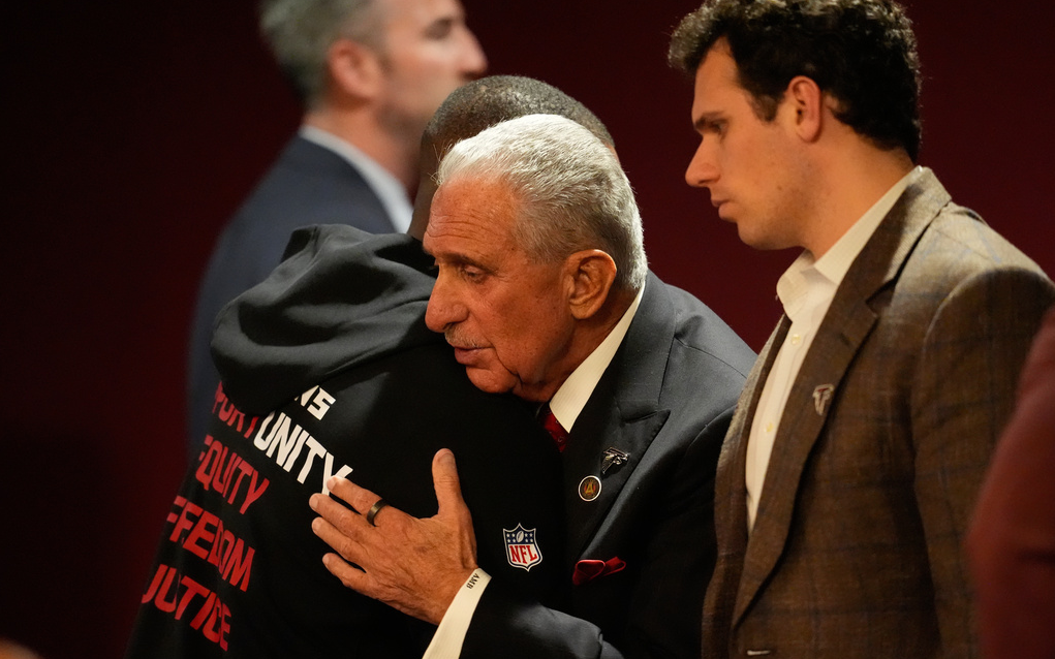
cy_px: 338
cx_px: 528
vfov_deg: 3.2
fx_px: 11759
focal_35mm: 409
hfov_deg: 5.1
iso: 12800
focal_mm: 400
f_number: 2.8
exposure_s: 1/400
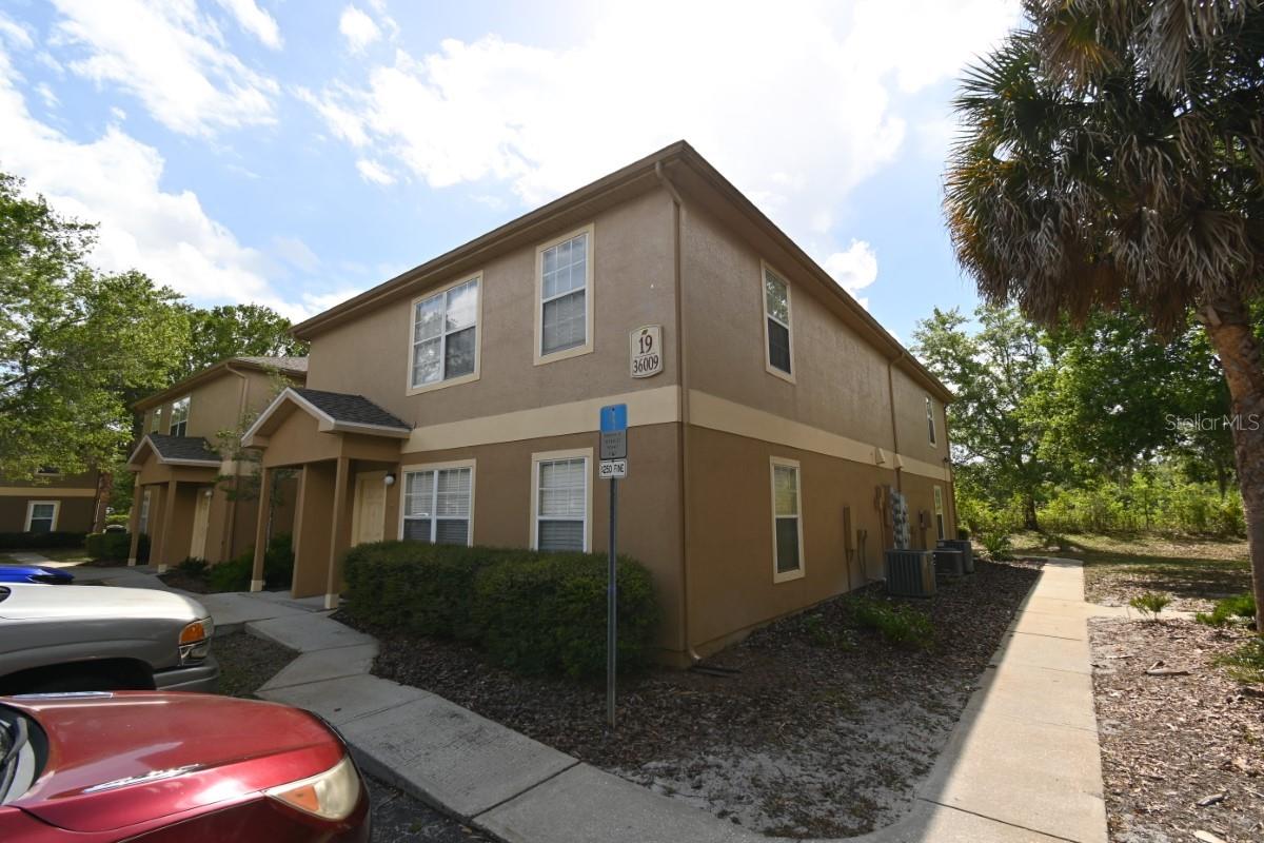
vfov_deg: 77.3
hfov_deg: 100.4
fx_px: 527
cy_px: 422
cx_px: 632
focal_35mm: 15
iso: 100
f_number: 8
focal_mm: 10
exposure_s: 1/200
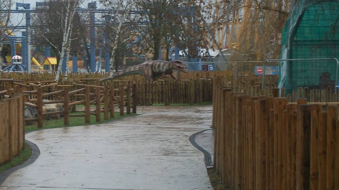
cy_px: 87
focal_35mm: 135
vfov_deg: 9.0
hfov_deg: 15.9
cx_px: 128
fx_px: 1213
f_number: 4.6
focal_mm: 13.7
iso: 80
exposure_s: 1/80
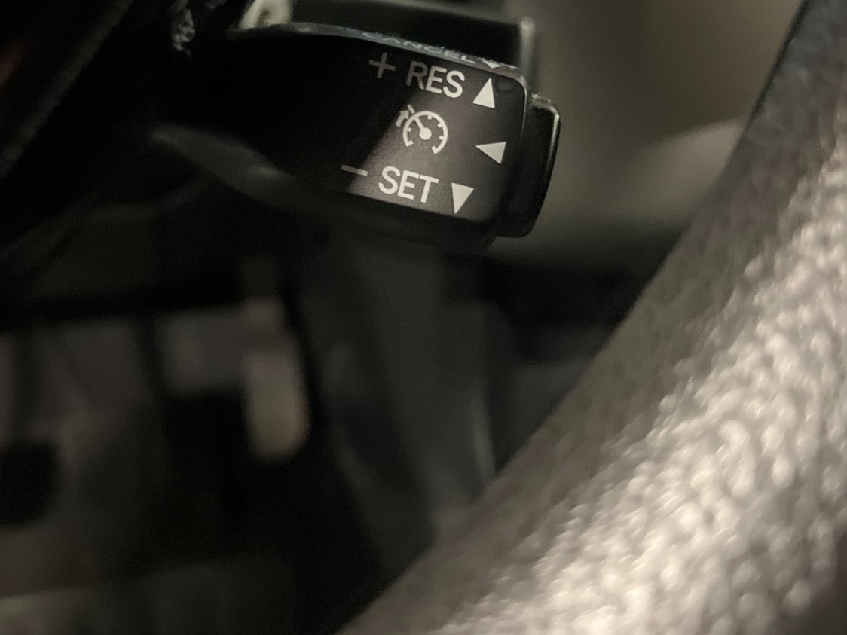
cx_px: 399
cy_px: 193
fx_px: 905
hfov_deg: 50.1
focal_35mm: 37
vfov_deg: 38.1
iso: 5000
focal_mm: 5.1
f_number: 1.6
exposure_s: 1/14
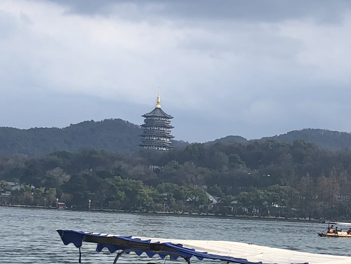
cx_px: 320
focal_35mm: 106
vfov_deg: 14.0
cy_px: 168
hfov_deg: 18.2
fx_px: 1075
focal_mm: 3.99
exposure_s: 1/960
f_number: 1.8
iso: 20
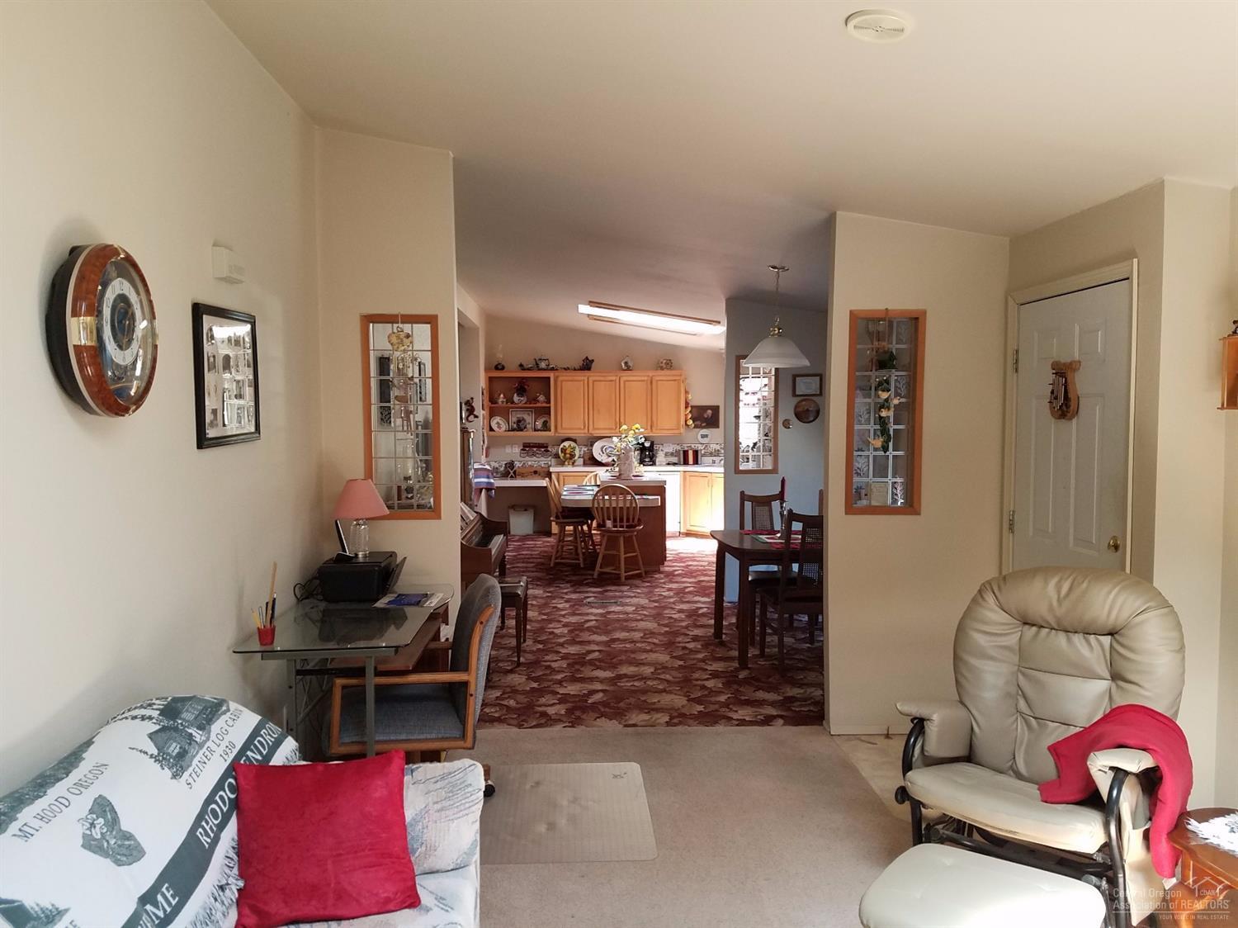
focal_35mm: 26
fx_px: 930
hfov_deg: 67.3
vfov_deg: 53.0
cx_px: 619
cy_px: 464
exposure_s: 1/33
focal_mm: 4.2
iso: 160
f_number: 1.7
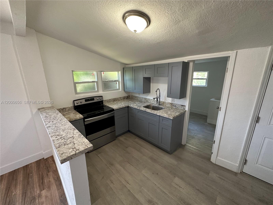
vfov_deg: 85.7
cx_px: 136
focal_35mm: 14
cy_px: 102
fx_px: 110
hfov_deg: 102.1
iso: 320
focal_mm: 2.22
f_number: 2.2
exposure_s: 1/81
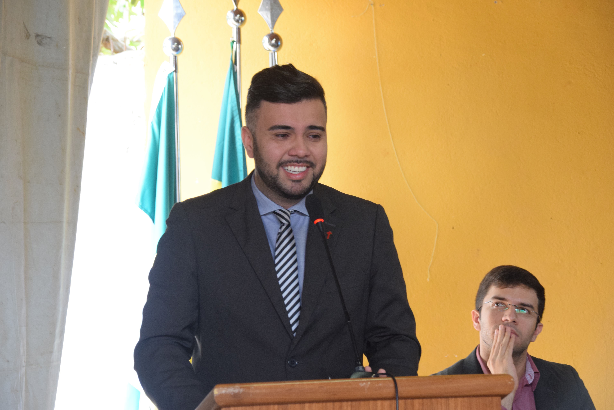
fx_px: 2814
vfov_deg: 8.3
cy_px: 205
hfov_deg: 12.5
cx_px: 307
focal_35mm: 165
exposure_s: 1/100
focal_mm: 110
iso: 1600
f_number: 5.6
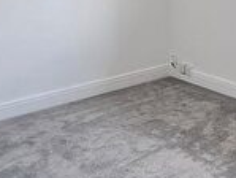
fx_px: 416
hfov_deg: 29.0
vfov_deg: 23.5
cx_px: 252
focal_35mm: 61
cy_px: 20
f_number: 2.2
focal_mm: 1.74
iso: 40
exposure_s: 1/50
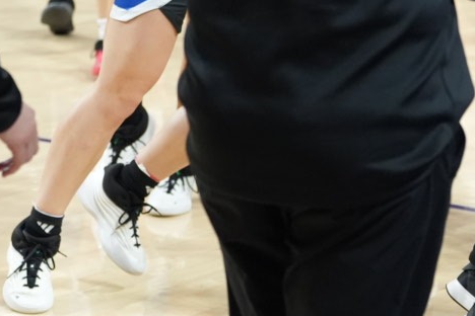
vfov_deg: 6.9
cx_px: 556
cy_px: -85
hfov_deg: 10.3
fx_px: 2599
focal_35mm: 197
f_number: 3.2
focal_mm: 57
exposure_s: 1/2000
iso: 4000
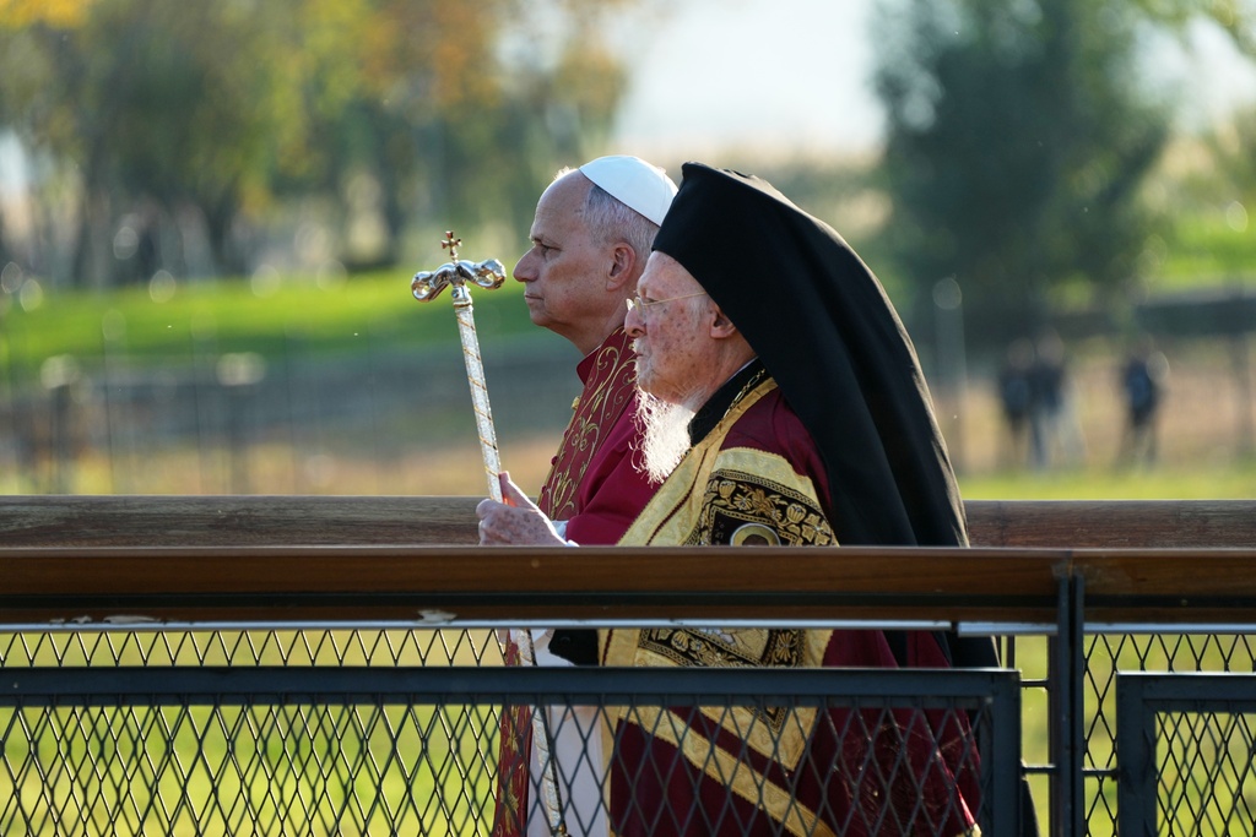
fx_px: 13957
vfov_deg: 3.4
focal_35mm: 400
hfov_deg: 5.2
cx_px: 628
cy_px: 418
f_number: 8
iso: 400
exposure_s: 1/500
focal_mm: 400
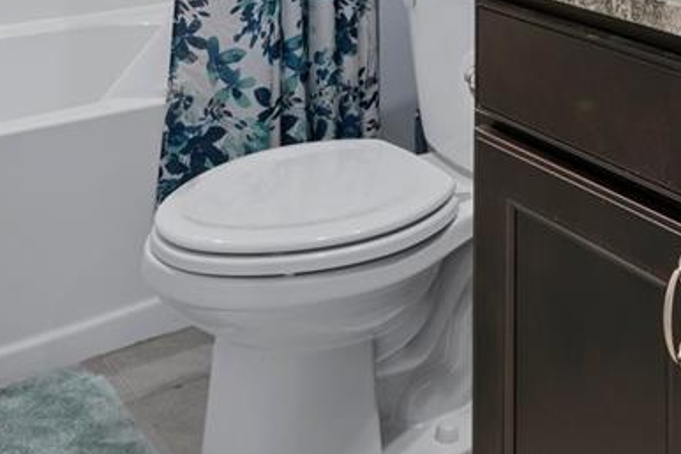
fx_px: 1059
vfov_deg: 19.4
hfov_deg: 35.6
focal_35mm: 56
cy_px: -316
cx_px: 402
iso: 320
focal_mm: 18
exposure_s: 1.6
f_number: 8
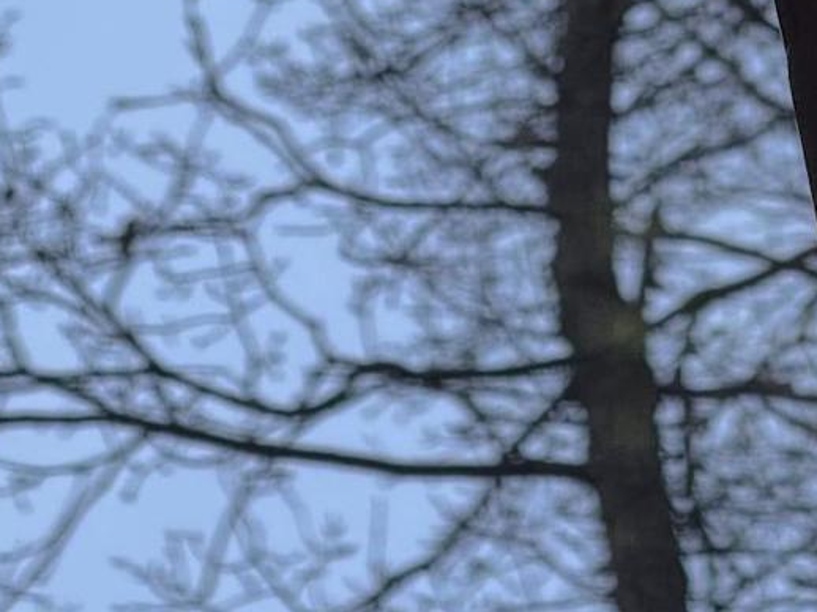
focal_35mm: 445
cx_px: 1073
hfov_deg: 4.4
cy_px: -144
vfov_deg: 3.3
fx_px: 10498
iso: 50
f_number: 2.8
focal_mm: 15.66
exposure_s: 1/135
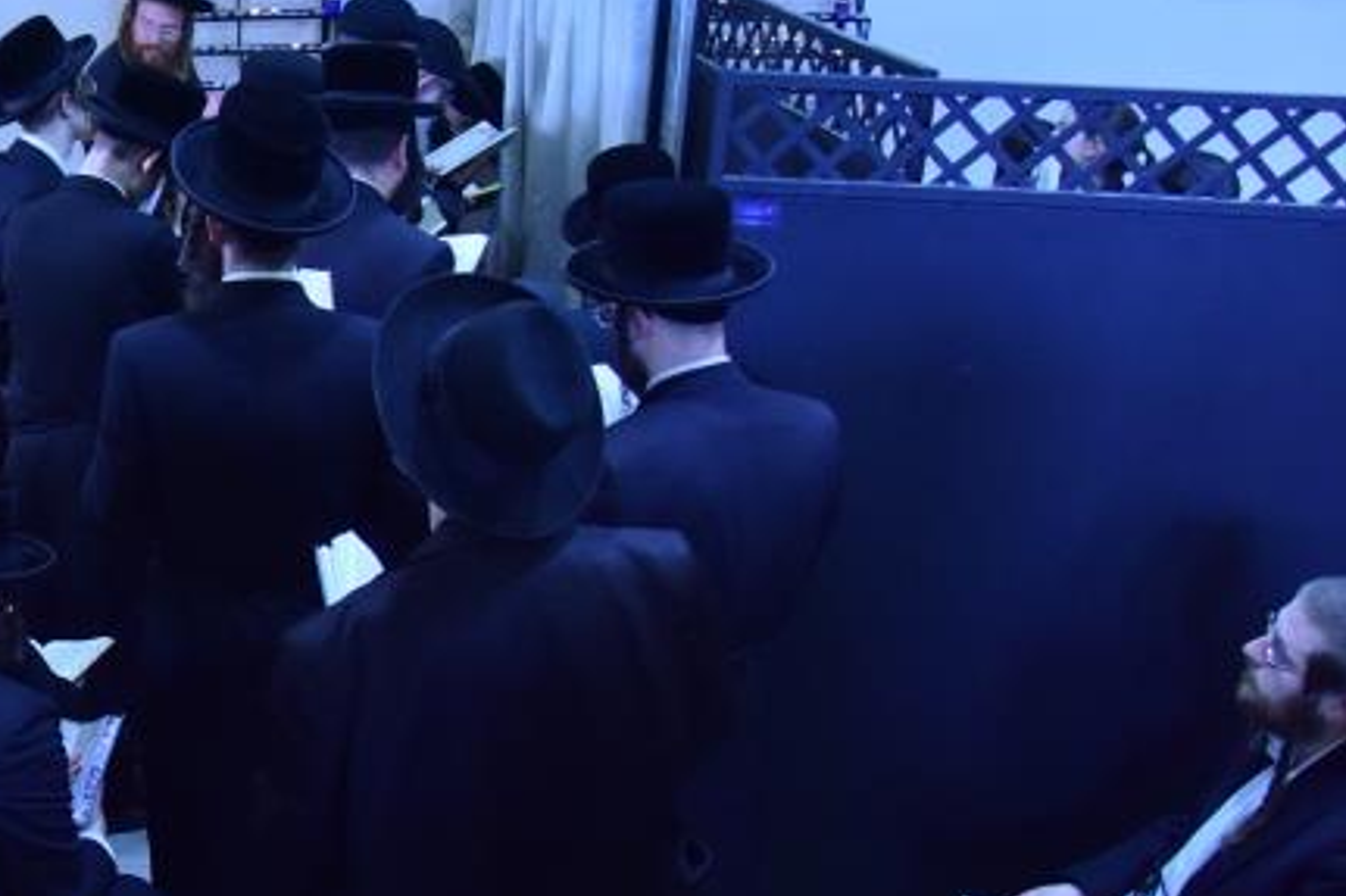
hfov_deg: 31.7
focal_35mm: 57
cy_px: 657
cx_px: -78
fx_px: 2130
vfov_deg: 23.5
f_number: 4
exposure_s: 1/100
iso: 1600
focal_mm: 24
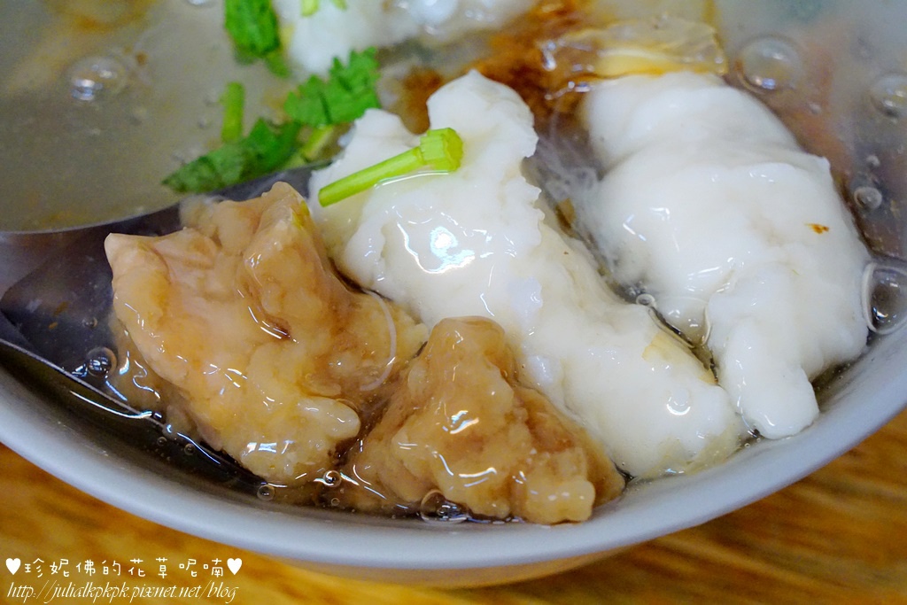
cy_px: 302
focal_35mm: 68
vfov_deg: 20.2
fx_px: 1701
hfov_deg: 29.9
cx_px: 454
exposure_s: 1/80
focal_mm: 45
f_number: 8
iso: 3200
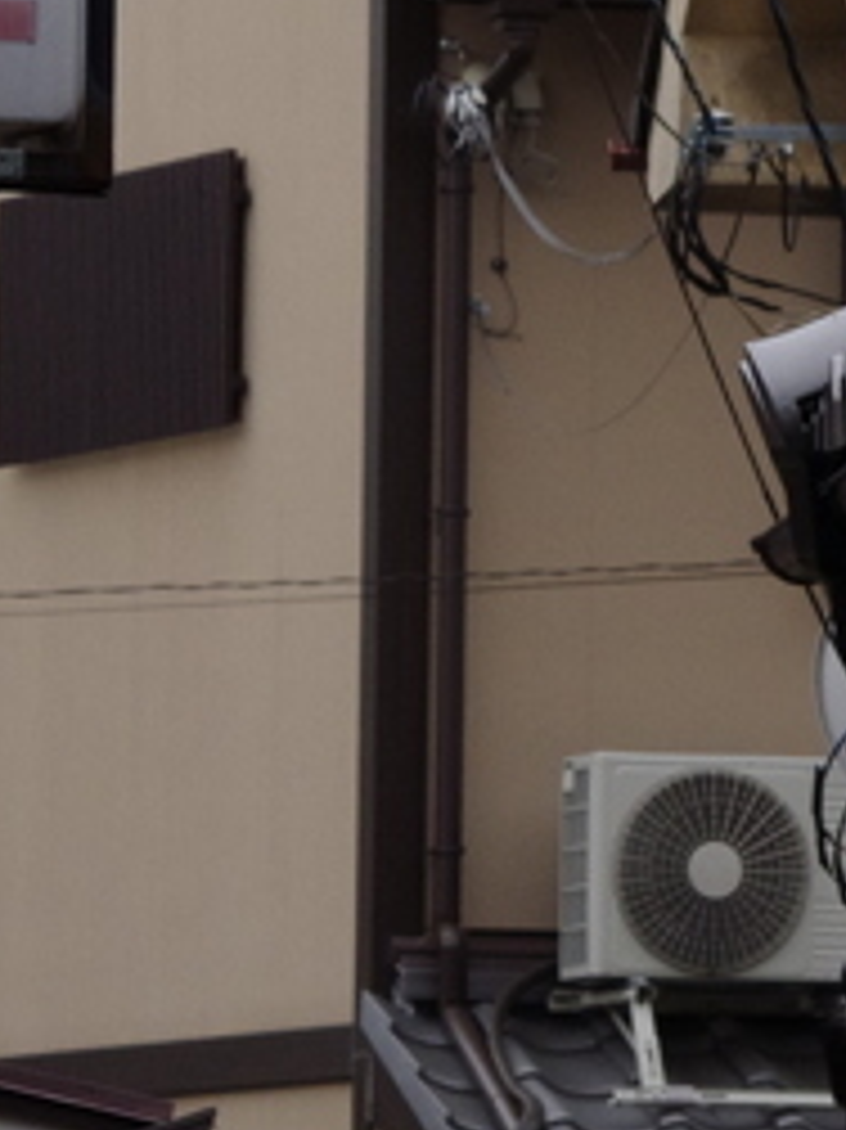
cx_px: 1354
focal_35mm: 588
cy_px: 338
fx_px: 19177
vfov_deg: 3.4
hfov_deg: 2.5
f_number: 11
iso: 800
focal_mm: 100
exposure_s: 1/160
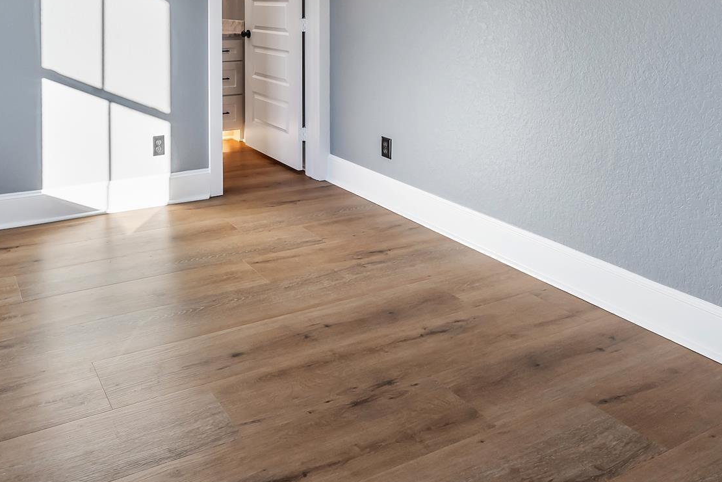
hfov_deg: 62.0
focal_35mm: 27
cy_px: 4
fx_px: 542
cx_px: 149
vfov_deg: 41.8
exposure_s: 1/80
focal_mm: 12
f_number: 8
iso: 800
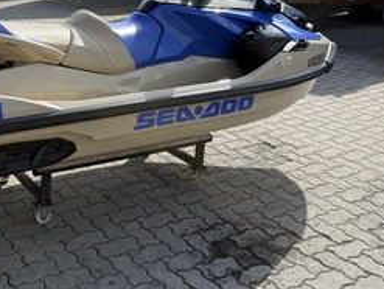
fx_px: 511
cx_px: 79
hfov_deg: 39.6
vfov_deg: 30.6
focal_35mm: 46
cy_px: 45
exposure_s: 1/2907
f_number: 1.78
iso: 100
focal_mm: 6.76
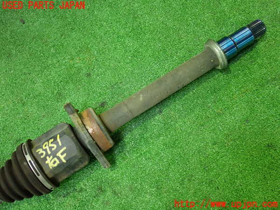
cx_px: 140
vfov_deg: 35.1
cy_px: 105
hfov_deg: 45.8
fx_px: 332
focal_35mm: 41
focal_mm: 7.31
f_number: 2.8
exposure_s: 1/40
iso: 800
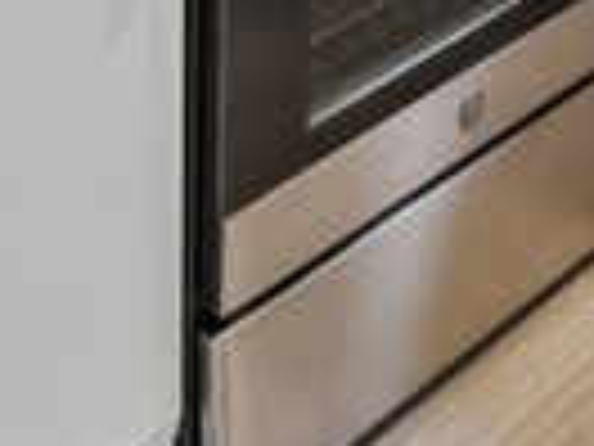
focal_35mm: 111
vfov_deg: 9.5
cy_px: -1007
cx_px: 306
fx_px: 1905
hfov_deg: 17.7
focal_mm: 14
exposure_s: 1/15
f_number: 5.6
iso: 200
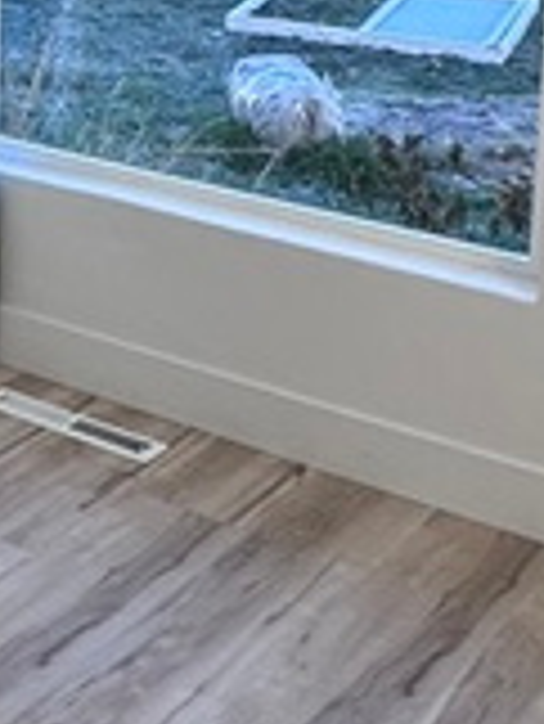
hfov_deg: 15.4
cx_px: -270
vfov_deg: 20.7
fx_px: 1862
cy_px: -121
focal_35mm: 89
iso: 40
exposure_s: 1/125
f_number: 2.2
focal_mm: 2.22
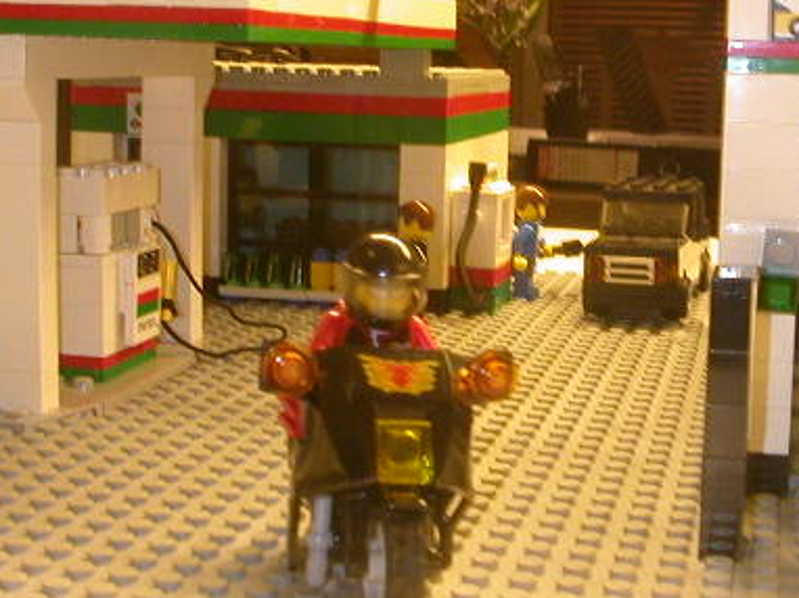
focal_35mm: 62
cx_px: 579
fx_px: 1430
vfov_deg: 23.6
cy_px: 232
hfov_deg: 30.8
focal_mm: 5.6
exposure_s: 1/9.7
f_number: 4.5
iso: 200
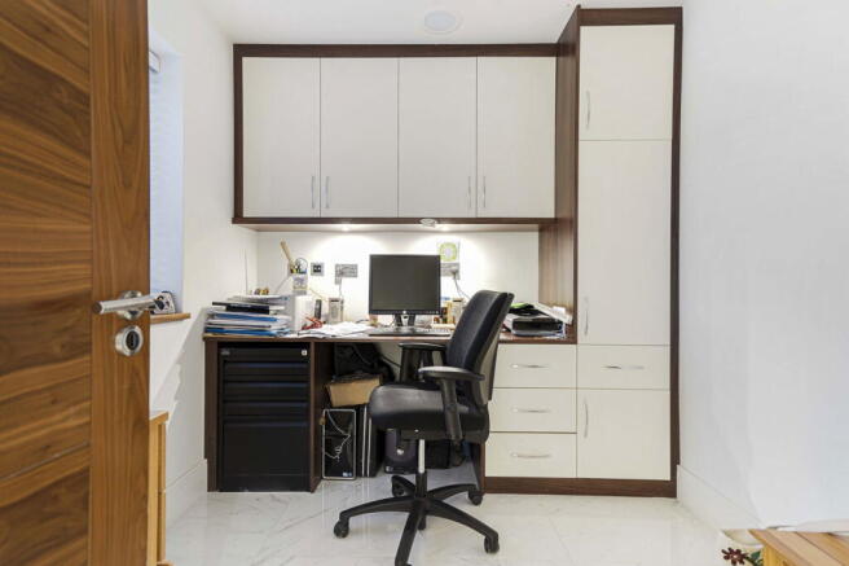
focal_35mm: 17
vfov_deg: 70.4
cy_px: 283
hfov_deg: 93.3
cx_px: 424
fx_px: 401
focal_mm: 17
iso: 100
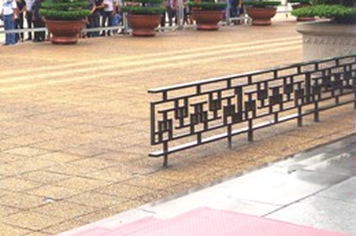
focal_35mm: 90
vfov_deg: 14.7
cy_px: -40
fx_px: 888
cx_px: -147
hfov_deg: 20.1
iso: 100
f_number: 8
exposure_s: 1/180
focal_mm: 21
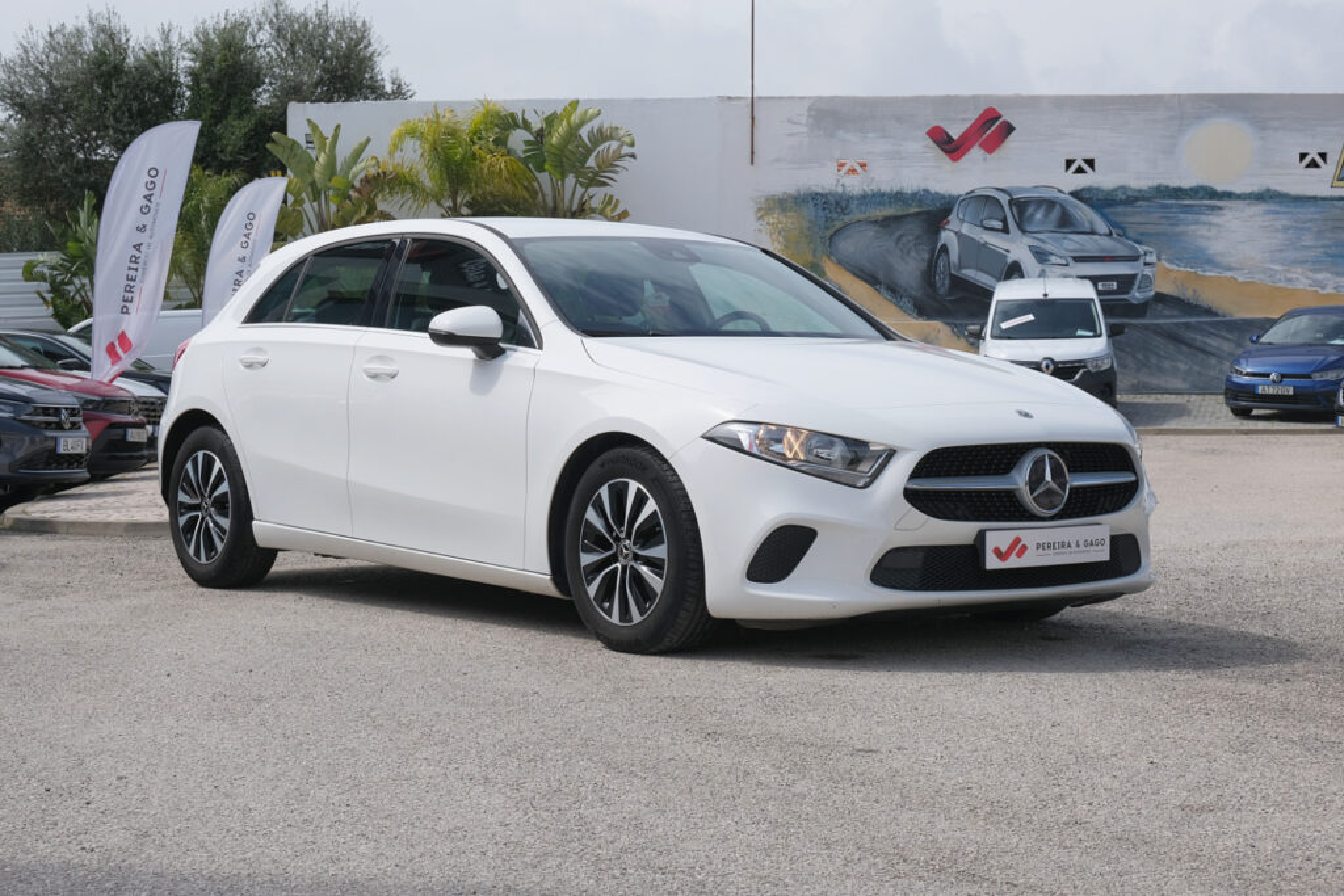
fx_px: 2427
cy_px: 448
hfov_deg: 31.0
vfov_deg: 20.9
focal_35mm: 65
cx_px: 672
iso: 160
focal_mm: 43.2
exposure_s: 1/400
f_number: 9
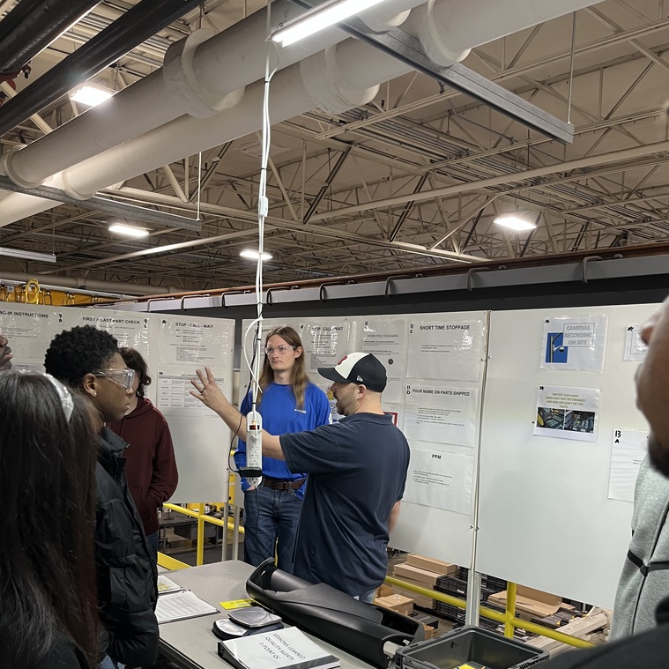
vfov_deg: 51.9
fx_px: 678
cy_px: 423
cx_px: 337
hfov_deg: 52.5
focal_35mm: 31
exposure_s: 1/60
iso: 160
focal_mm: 5.1
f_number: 1.6
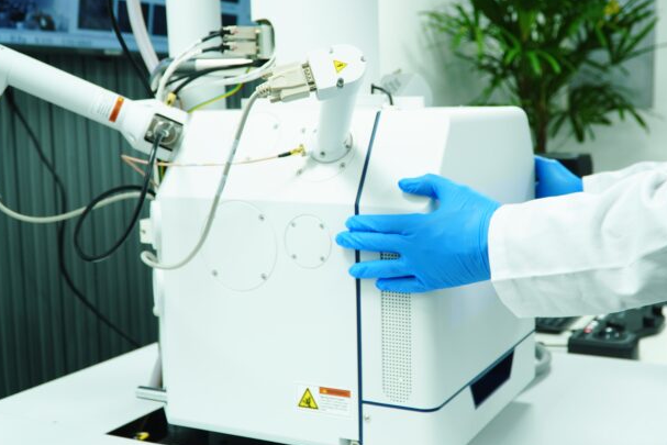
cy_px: 192
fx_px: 809
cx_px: 408
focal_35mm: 44
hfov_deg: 44.5
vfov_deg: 30.7
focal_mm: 23
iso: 160
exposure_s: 1/50
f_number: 4
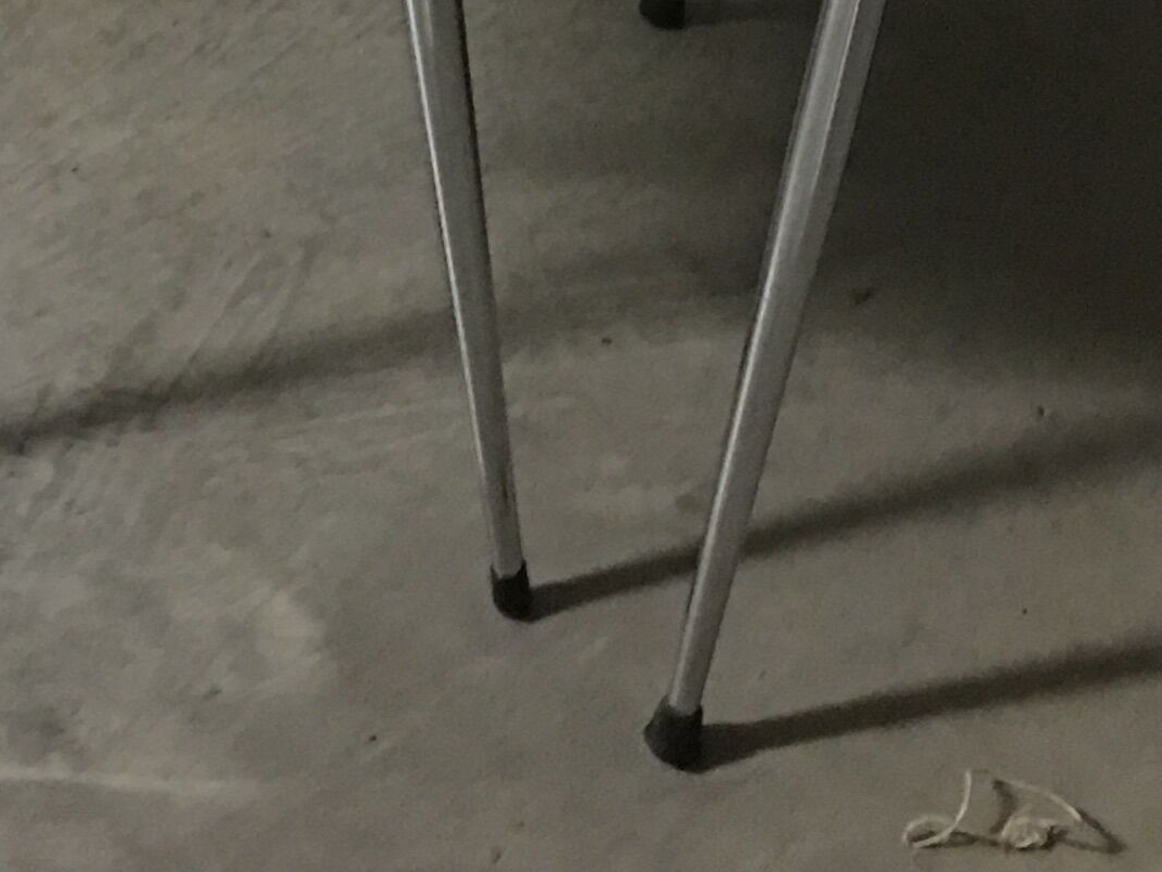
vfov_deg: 12.6
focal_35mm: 109
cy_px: -589
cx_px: 538
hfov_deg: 18.0
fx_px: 3659
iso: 125
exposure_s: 1/4
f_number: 2.2
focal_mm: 4.15
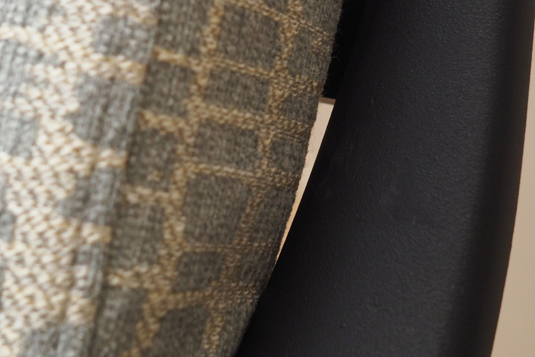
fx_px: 1070
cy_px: 139
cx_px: 302
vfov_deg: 18.9
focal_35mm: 72
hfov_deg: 28.0
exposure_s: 1/30
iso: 320
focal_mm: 17
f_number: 2.8
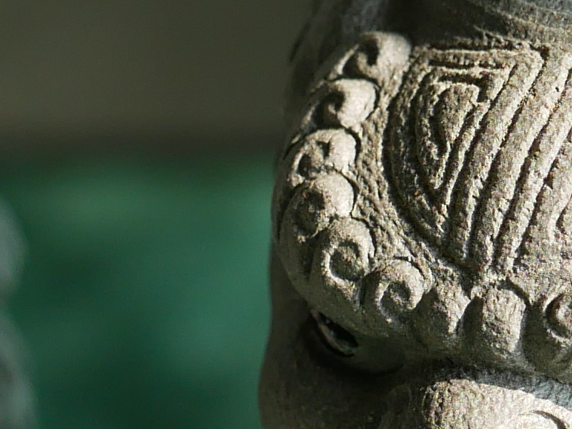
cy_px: 535
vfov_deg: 2.7
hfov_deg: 3.6
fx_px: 9187
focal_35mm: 556
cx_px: -122
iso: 200
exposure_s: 1/200
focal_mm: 45
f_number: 3.2
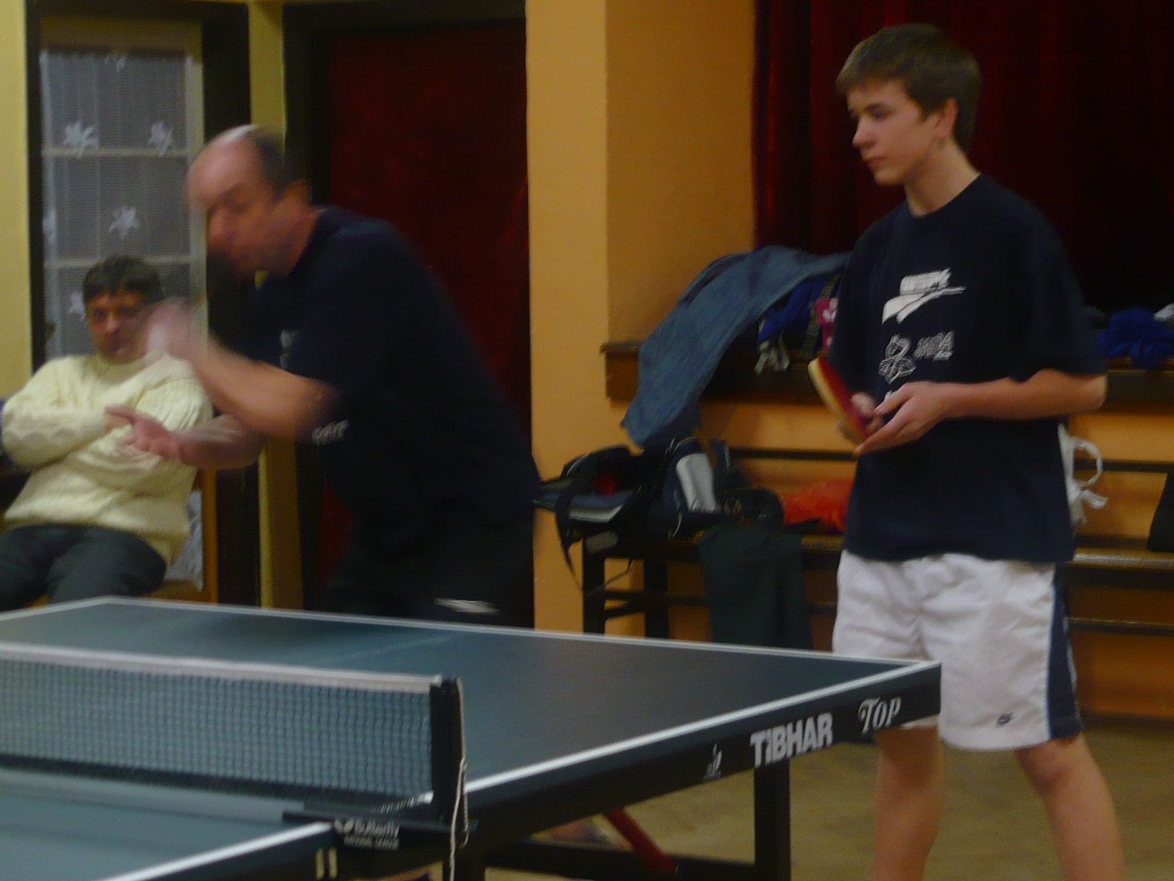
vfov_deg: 16.6
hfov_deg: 22.0
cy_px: 409
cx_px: 580
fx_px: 3018
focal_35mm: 89
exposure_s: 1/8
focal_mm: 8.4
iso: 100
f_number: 3.2
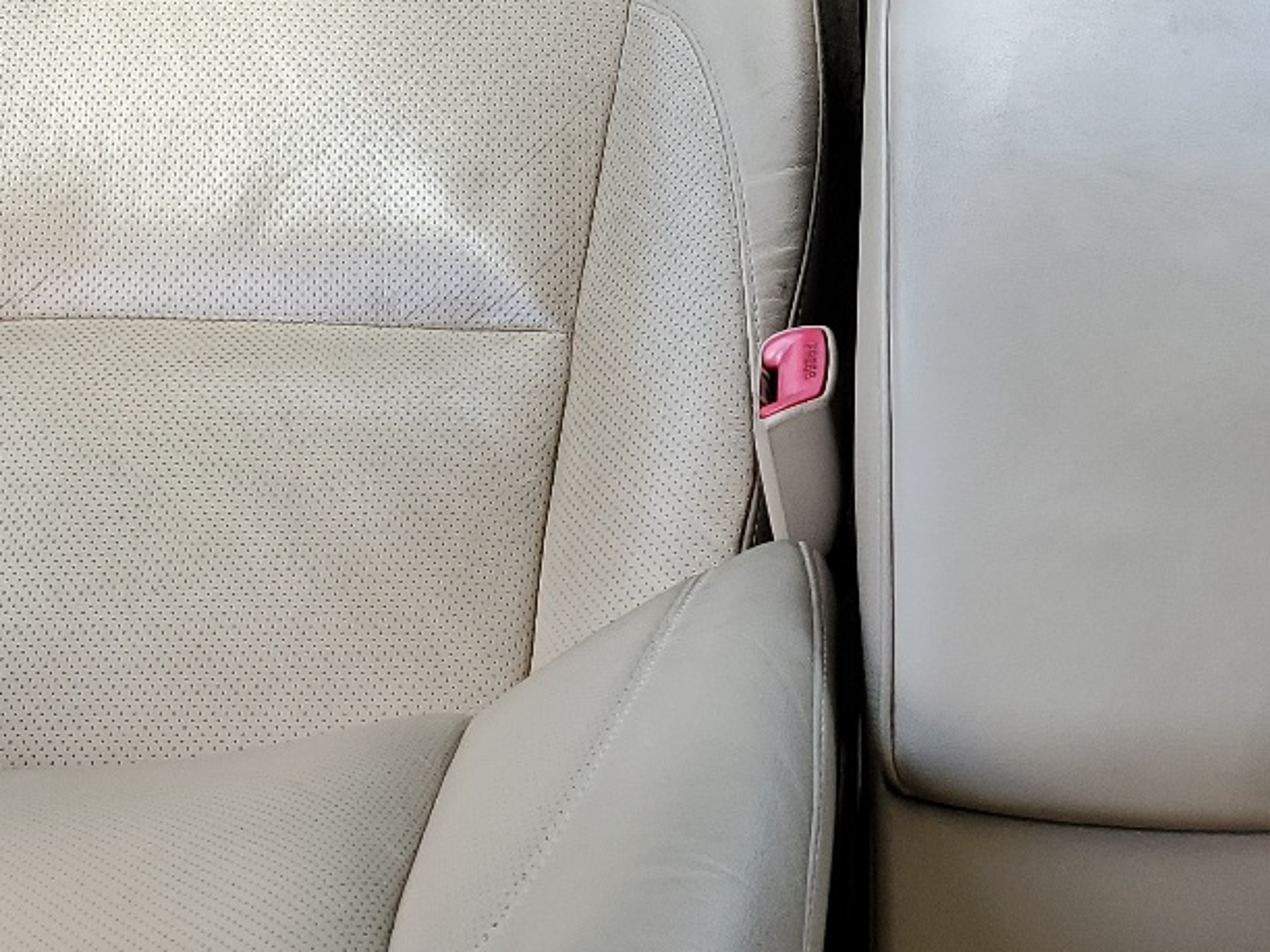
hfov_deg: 28.2
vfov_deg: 19.8
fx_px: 2495
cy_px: -290
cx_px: 926
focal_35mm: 68
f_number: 1.5
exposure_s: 1/263
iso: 50
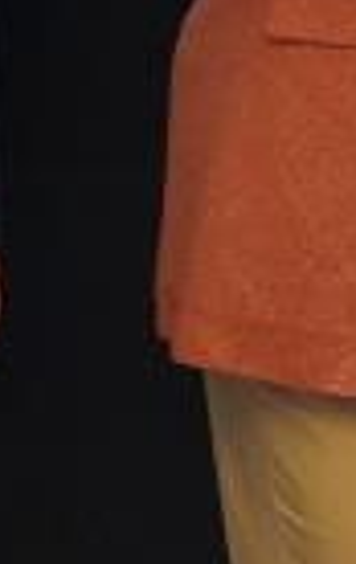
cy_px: -513
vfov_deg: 5.7
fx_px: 5585
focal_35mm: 362
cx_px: 471
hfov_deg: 3.6
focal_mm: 48
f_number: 5
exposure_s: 1/160
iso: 5000
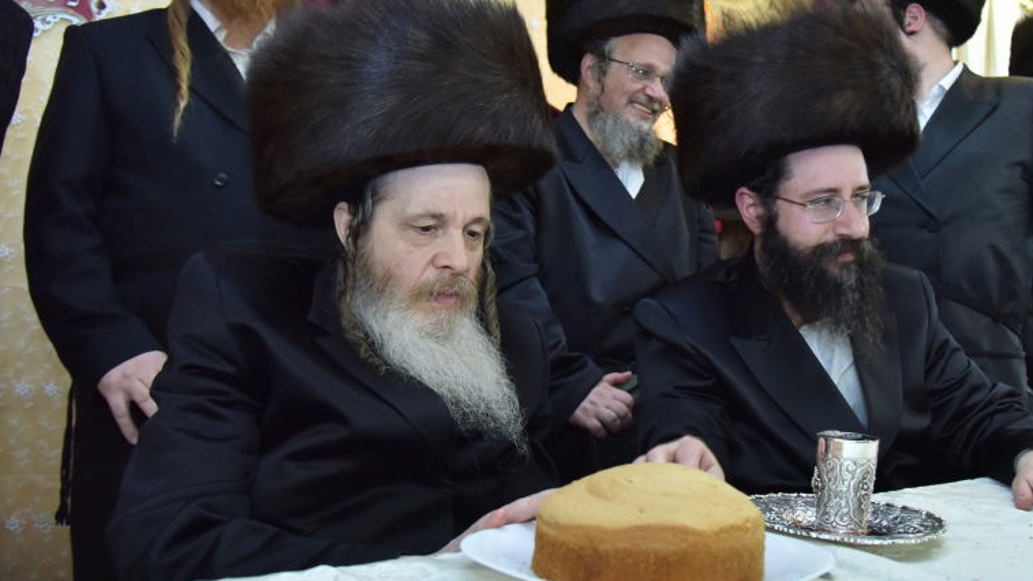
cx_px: 681
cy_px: 295
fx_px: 931
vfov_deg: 34.7
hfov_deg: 56.9
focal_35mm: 34
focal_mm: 24
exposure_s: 1/125
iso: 2000
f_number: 4
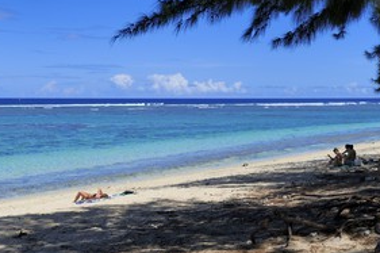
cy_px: 158
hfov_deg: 35.0
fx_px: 601
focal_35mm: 57
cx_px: 158
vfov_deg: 23.7
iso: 200
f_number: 14
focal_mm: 38
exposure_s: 1/250
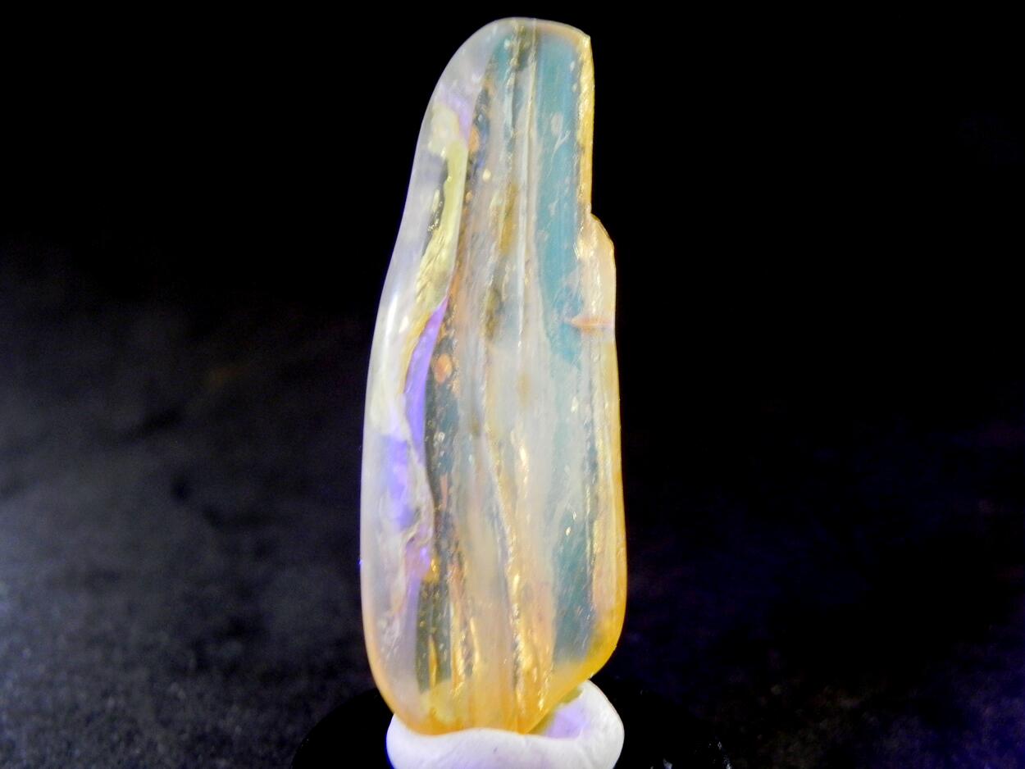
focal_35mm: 66
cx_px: 512
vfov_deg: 22.3
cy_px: 384
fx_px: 1955
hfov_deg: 29.4
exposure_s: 1/10.2
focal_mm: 11.8
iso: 400
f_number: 3.5
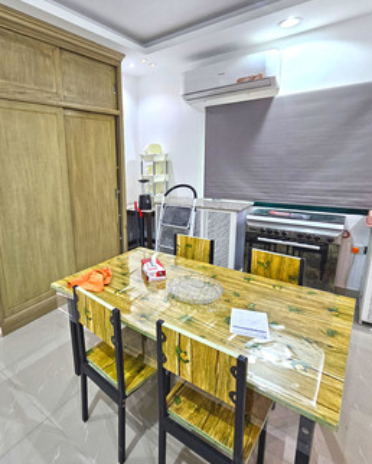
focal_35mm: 18
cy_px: 220
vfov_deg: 86.3
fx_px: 247
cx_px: 132
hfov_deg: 72.2
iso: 200
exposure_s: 1/50
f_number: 2.2
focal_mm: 2.2
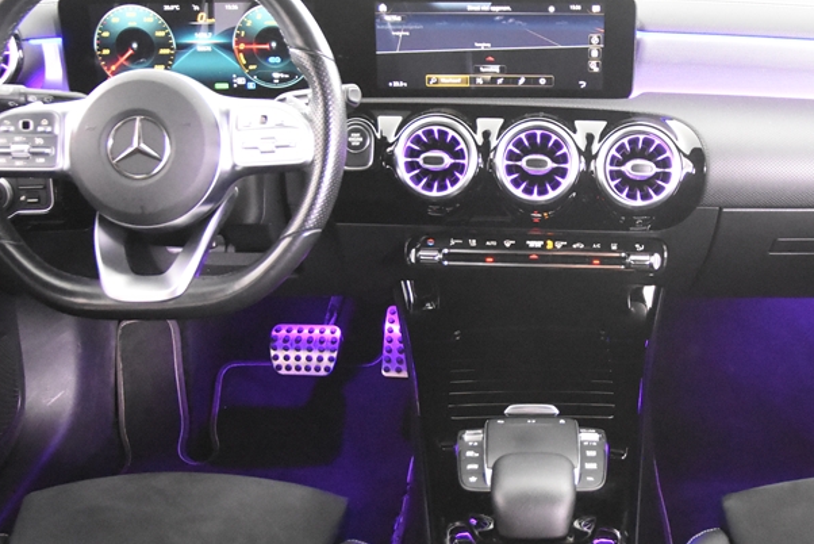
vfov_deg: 26.5
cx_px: 531
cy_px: 302
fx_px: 1154
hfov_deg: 38.5
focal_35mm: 51
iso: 9000
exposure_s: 1/30
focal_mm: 20
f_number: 2.8
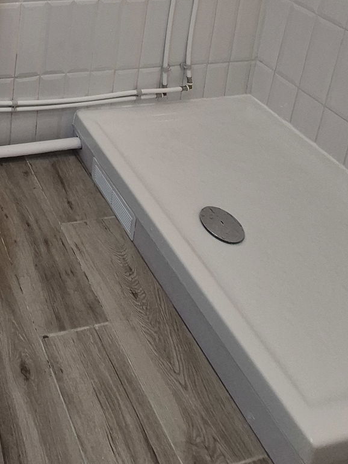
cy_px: -123
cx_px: -58
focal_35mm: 36
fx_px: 482
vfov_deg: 36.3
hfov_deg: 33.2
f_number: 2.2
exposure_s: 1/50
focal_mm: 1.74
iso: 125
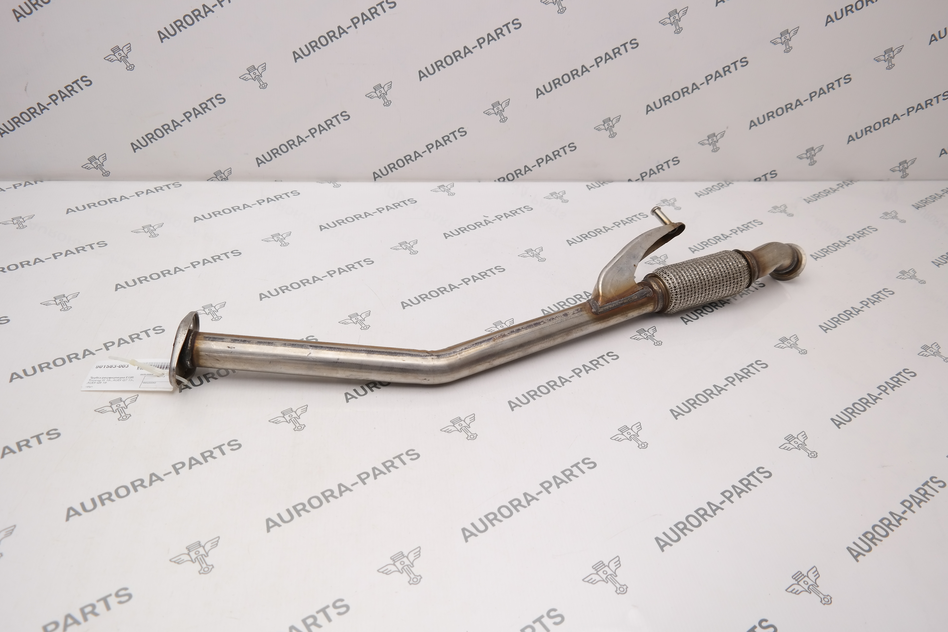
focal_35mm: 29
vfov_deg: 45.0
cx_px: 474
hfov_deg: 63.7
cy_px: 316
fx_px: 764
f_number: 4
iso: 100
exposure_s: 1/100
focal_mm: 19
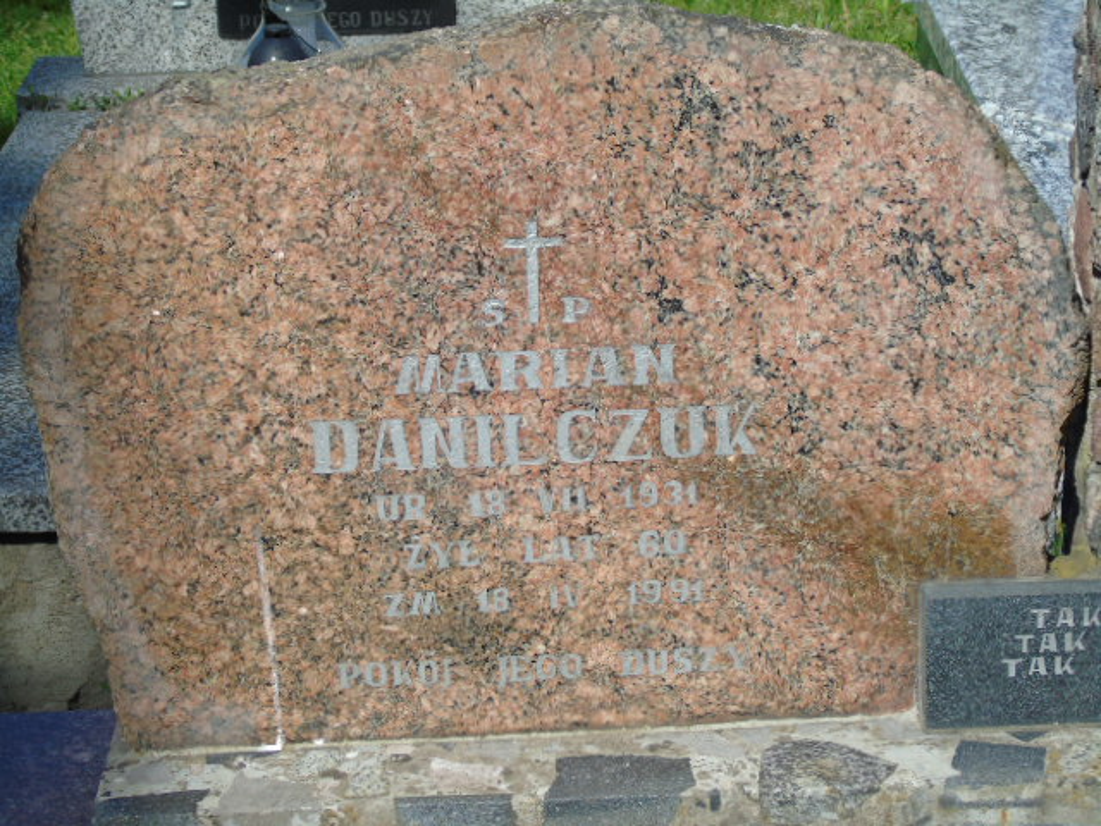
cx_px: 550
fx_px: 2990
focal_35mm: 94
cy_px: 413
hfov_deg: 20.9
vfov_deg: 15.7
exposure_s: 1/640
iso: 80
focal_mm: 17
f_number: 4.3
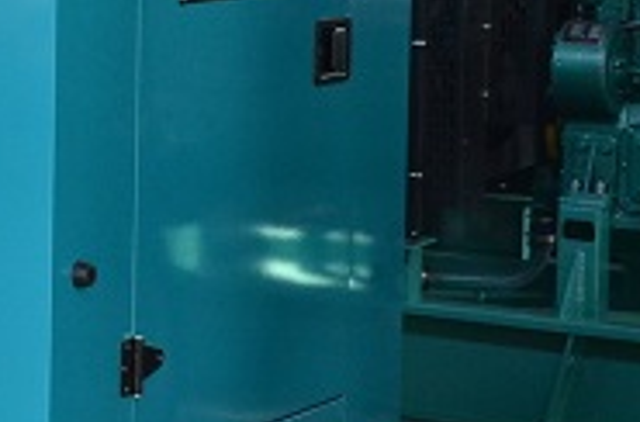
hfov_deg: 12.0
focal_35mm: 158
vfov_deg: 8.6
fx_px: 2799
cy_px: -3
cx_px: -495
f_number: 5.6
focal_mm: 26
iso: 1000
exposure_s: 1/125
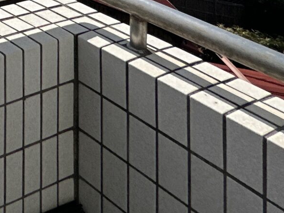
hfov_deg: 19.8
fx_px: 500
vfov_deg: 16.3
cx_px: -265
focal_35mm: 61
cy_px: -249
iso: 50
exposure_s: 1/6897
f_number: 2.2
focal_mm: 2.22
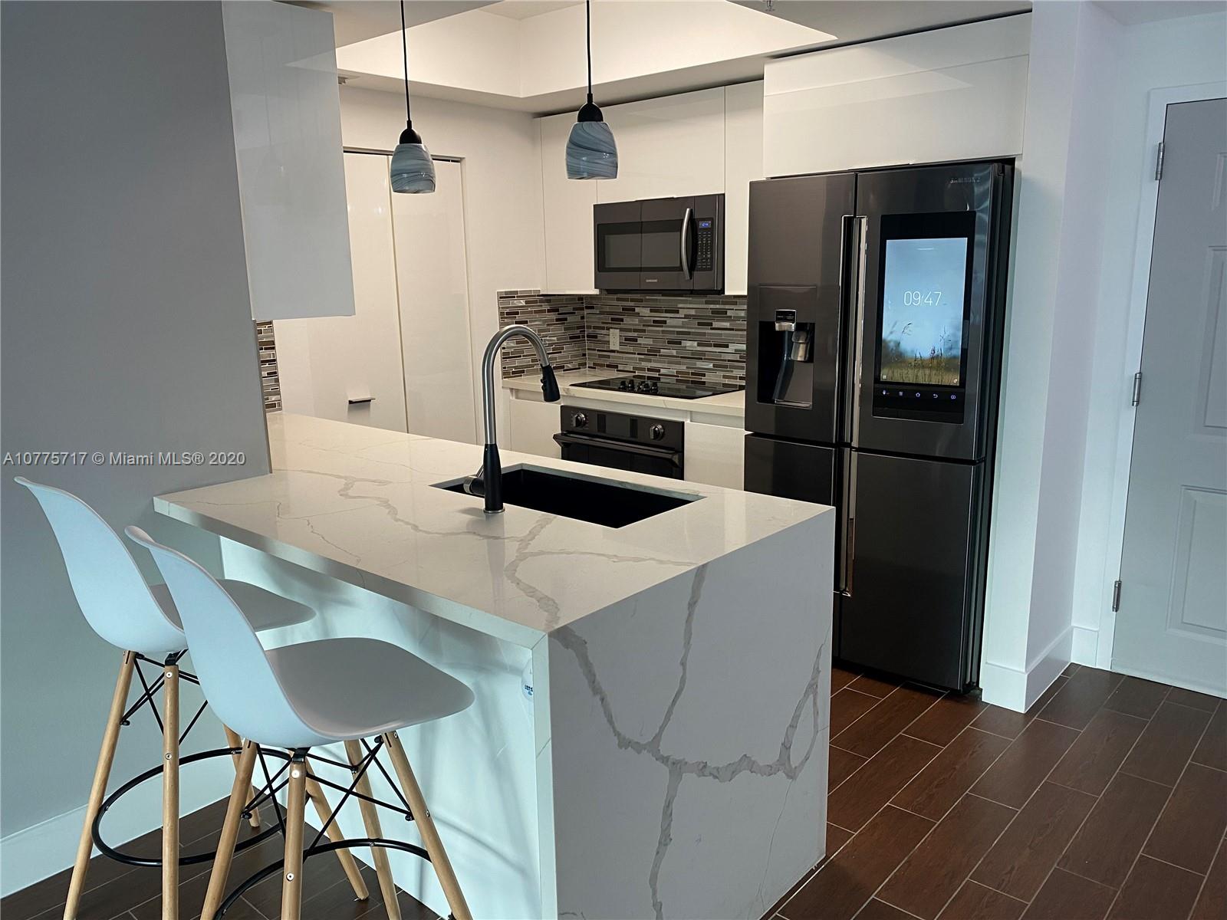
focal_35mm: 26
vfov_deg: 53.1
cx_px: 614
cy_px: 460
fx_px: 922
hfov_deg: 67.3
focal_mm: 4.25
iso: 80
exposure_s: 1/60
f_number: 1.8
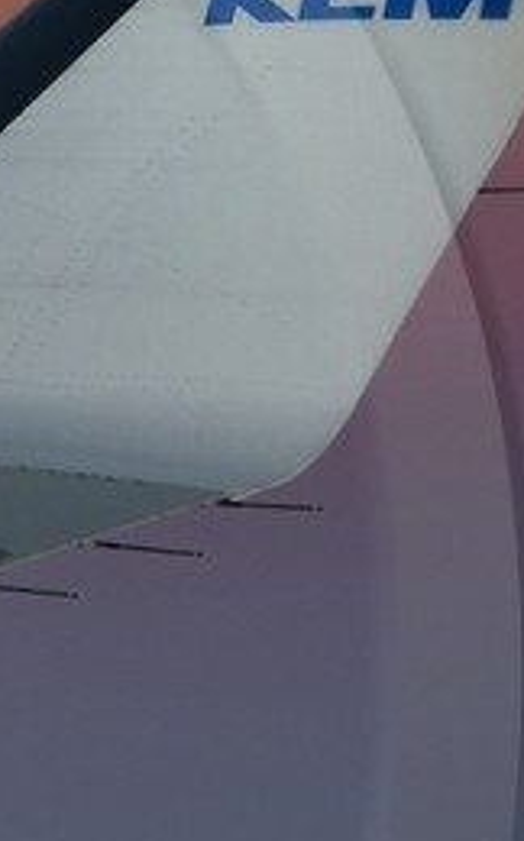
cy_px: 673
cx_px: -815
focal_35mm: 314
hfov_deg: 4.1
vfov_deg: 6.7
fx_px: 7191
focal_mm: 50
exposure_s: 1/30
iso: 500
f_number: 6.3
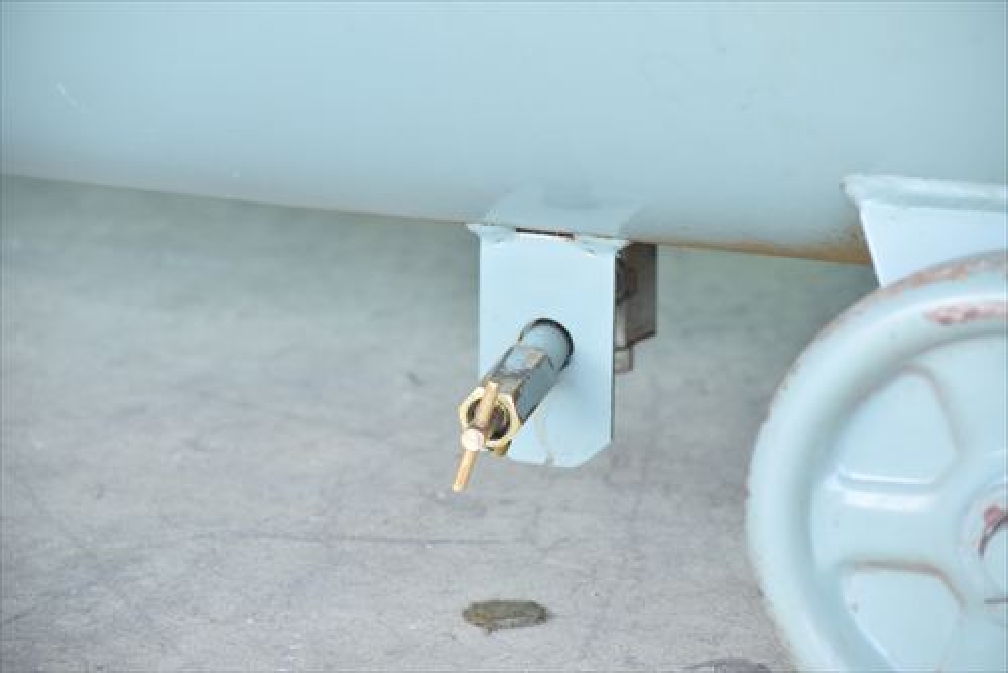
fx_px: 4412
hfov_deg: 13.0
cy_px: 336
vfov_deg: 8.7
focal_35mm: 158
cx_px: 504
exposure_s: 1/250
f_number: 6.3
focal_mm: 105
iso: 1250
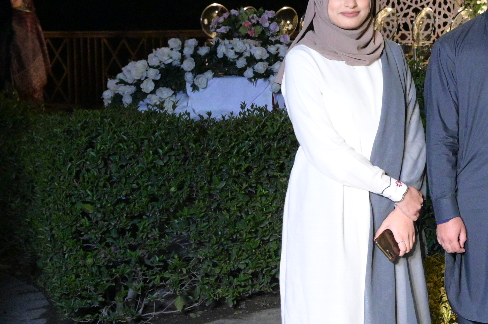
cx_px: 722
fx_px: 1219
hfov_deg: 19.8
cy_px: 68
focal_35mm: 90
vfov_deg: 15.1
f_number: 5.6
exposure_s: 1/200
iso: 8000
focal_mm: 30
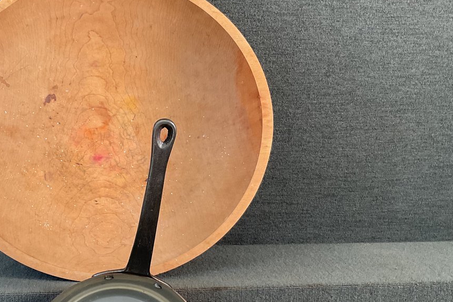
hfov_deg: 37.1
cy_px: 224
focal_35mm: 53
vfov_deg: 25.2
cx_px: 150
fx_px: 667
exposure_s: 1/60
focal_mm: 3
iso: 100
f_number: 1.8
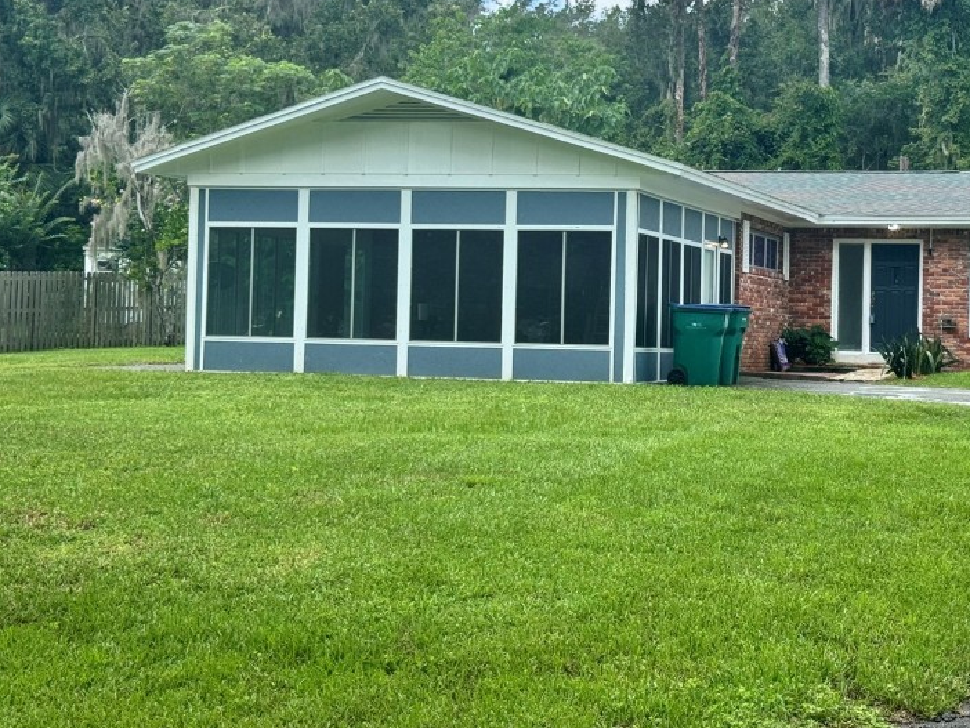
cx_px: 673
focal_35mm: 70
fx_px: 1962
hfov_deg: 27.5
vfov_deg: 21.0
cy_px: 275
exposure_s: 1/1458
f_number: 1.78
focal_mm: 6.76
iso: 64
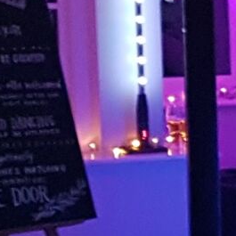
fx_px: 1712
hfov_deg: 7.4
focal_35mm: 222
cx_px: 581
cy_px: 102
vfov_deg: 7.9
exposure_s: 1/20
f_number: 1.7
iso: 250
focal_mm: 4.2
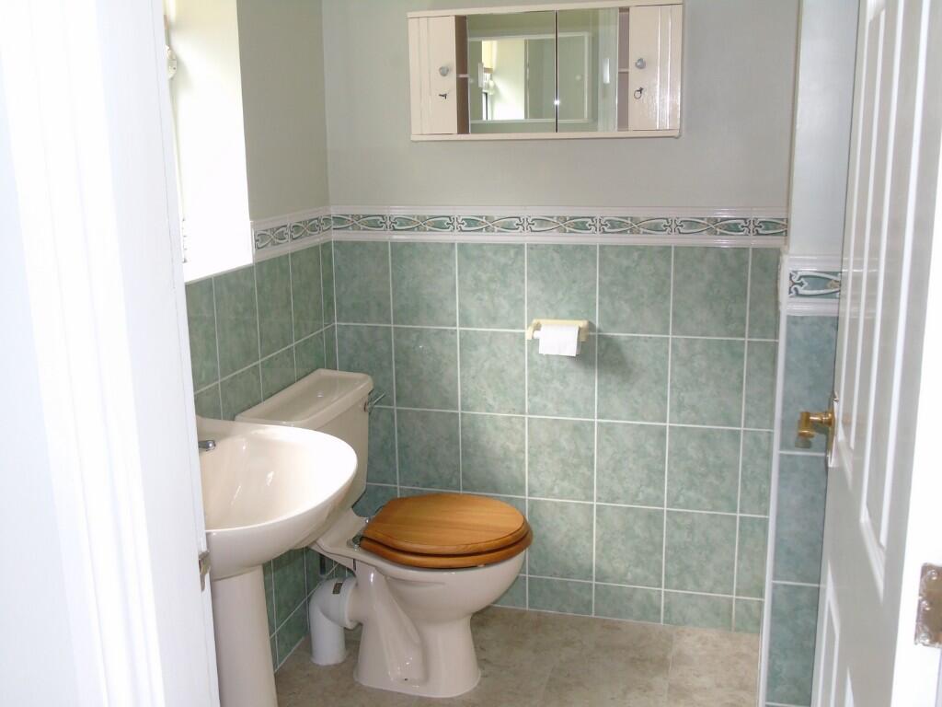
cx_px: 471
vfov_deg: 41.8
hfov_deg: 54.0
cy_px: 354
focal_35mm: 34
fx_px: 925
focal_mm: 6.1
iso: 200
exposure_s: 1/40
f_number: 3.8
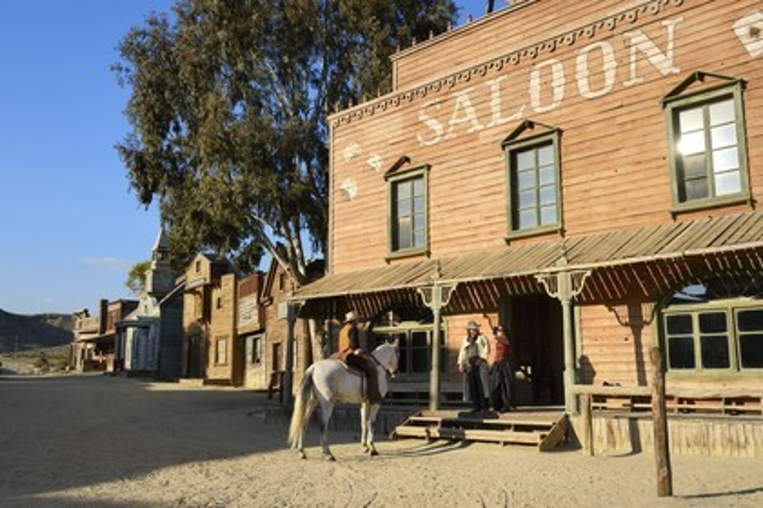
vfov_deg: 38.9
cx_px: 382
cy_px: 254
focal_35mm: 34
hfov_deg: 55.8
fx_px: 721
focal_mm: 34
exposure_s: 1/320
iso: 200
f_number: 11
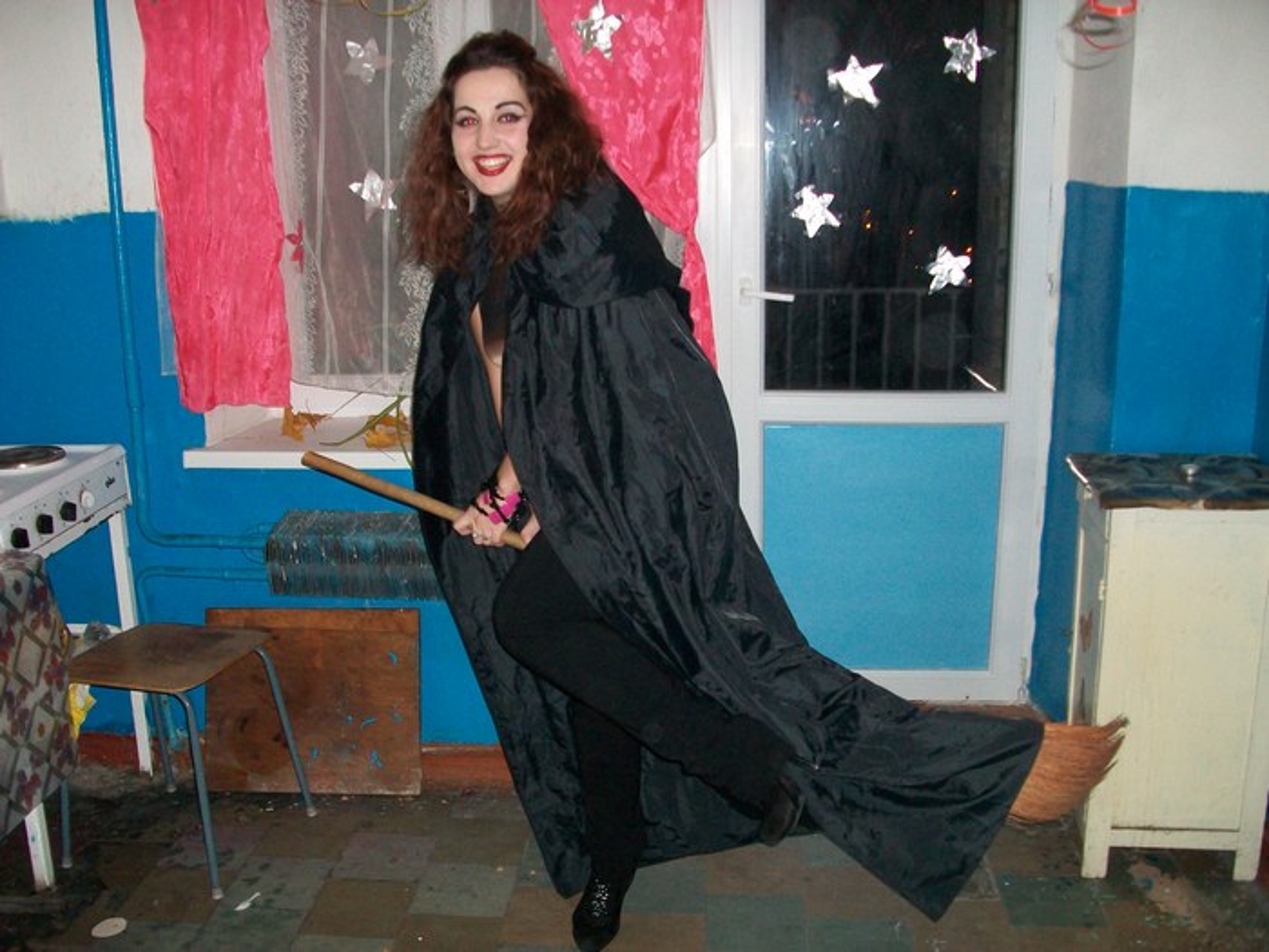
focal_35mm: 34
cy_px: 476
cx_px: 634
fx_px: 1246
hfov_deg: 54.0
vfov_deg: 41.8
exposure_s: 1/60
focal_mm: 5.7
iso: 160
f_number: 2.8
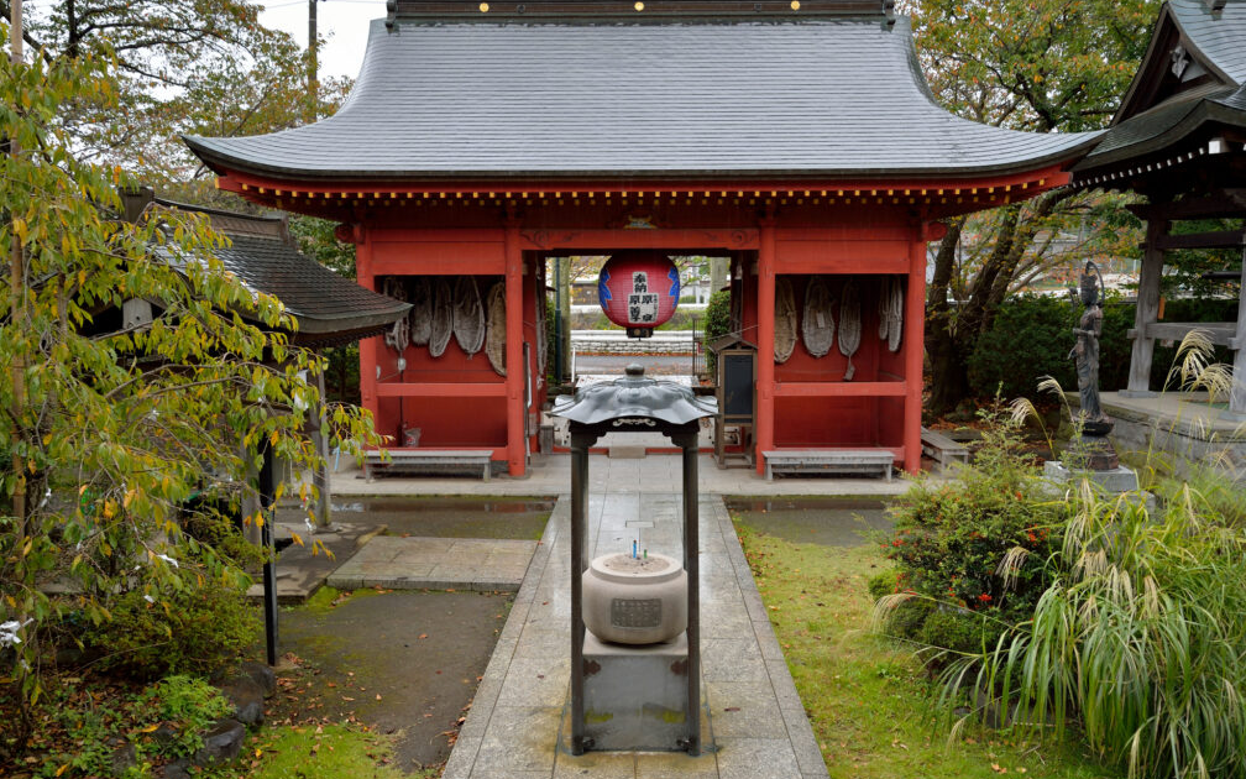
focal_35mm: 30
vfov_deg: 41.8
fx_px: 1019
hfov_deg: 62.9
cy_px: 395
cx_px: 623
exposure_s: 1/60
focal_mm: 29
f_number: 5.6
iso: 180
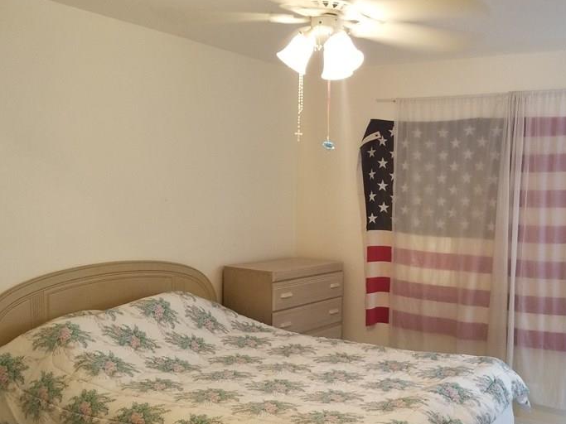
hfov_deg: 47.4
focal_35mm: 39
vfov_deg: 36.7
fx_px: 638
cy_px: 257
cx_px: 357
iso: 160
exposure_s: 1/30
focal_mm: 4.25
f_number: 1.7
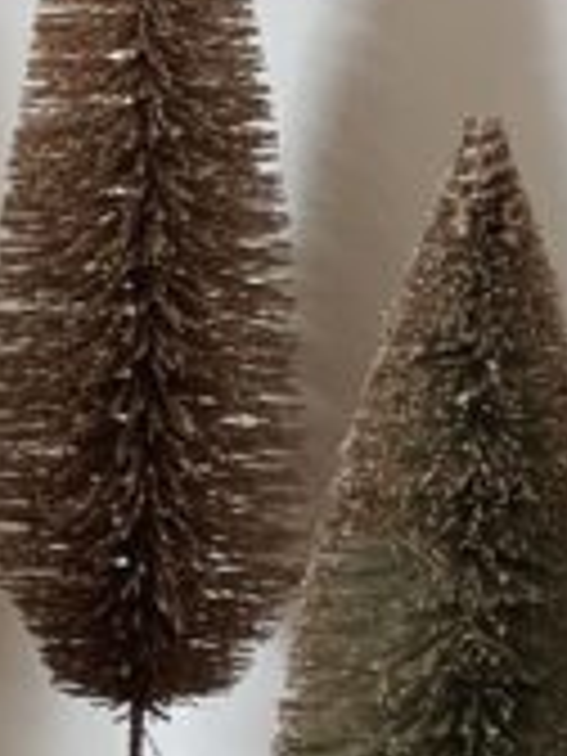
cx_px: 0
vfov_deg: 5.4
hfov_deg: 4.1
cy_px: -284
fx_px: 7993
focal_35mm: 366
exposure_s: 1/121
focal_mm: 9
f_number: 2.8
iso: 160
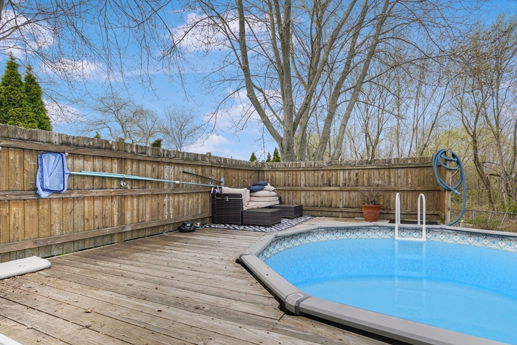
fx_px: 259
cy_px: 191
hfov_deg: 89.8
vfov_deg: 67.2
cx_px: 278
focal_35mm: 18
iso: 100
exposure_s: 1/160
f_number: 8
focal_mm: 16
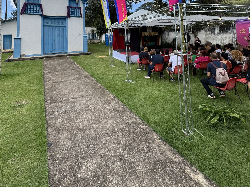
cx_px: 123
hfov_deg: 81.7
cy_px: 30
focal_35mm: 20
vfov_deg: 59.2
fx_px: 144
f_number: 2.2
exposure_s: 1/849
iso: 50
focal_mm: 2.22
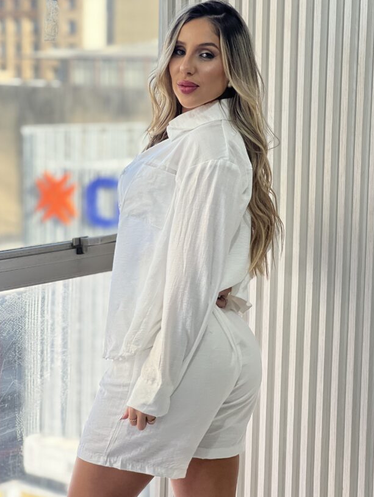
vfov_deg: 22.2
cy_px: 264
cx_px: 199
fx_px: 1266
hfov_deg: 16.8
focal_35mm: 88
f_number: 2.8
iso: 50
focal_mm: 9
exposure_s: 1/120
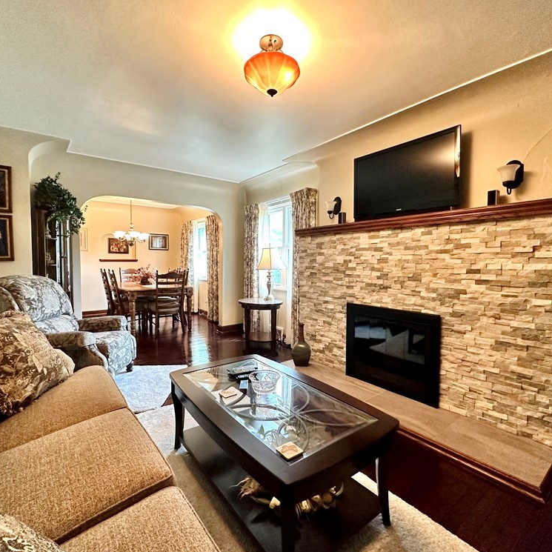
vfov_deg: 84.0
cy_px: 273
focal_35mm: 17
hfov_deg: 84.0
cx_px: 276
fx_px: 307
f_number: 2.2
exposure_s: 1/60
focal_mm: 2.22
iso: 400
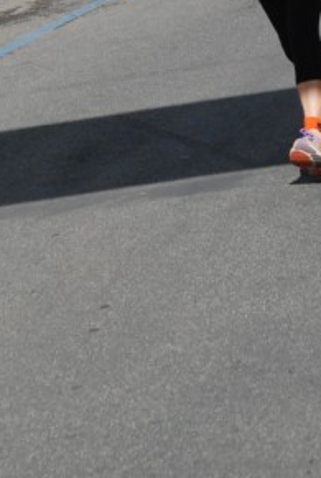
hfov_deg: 5.9
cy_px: 36
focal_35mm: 233
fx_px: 3098
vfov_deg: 8.8
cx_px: 203
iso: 1000
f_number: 8
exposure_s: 1/2000
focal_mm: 75
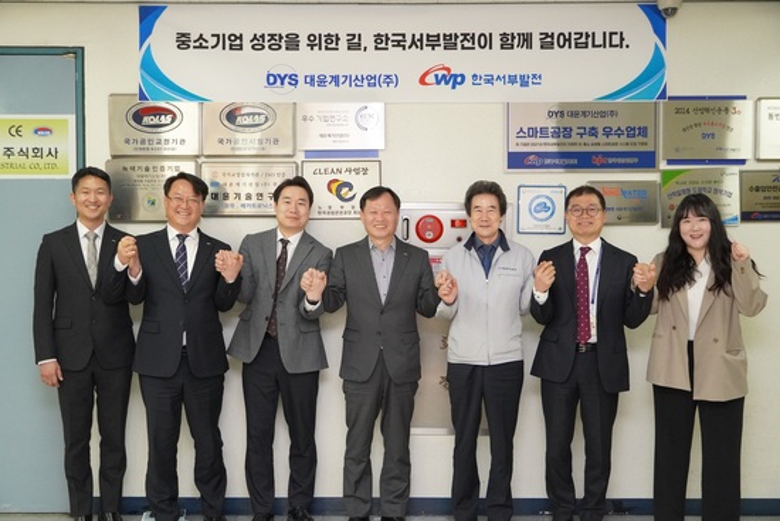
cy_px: 260
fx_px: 975
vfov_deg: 29.9
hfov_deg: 43.6
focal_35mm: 45
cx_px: 390
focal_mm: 30
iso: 3200
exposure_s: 1/160
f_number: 4.5
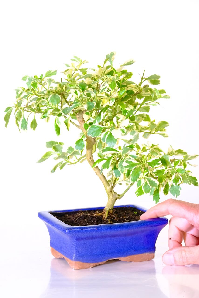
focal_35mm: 157
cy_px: 149
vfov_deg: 13.1
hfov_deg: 8.7
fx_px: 1301
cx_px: 100
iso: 2500
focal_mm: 104.9
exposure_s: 1/15
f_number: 8
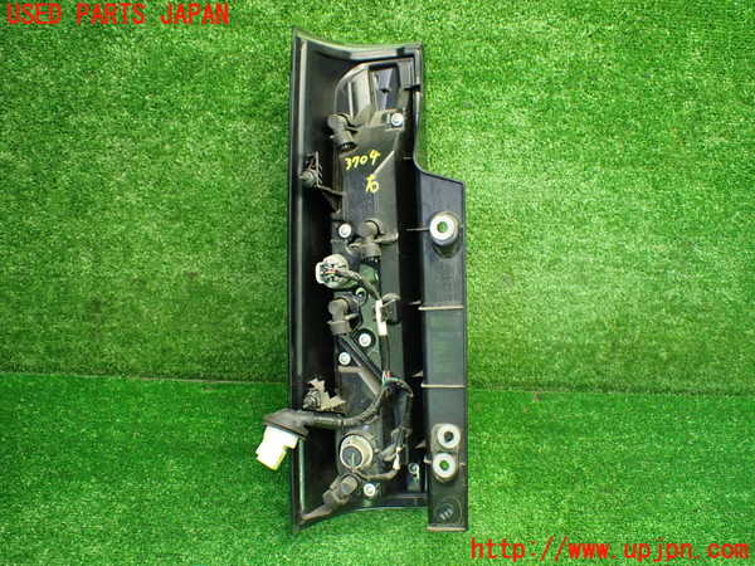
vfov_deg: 46.8
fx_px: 654
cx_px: 378
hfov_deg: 60.0
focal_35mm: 30
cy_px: 283
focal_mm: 5.4
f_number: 2.3
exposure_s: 1/100
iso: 800
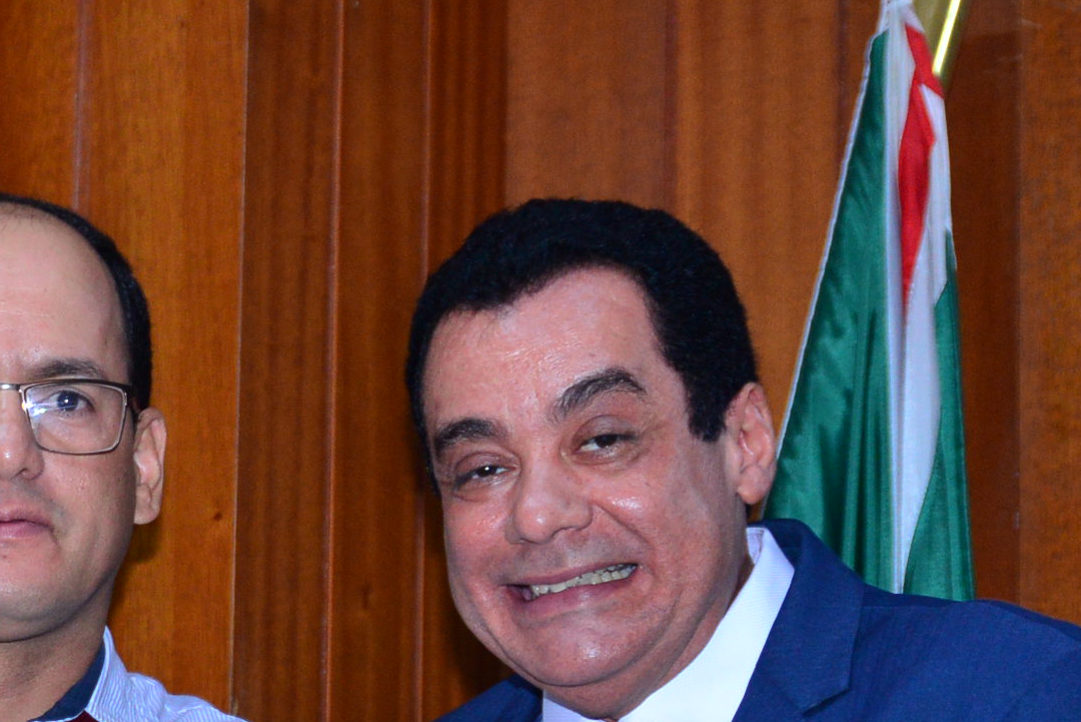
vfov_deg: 7.5
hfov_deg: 11.2
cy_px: 842
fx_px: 5437
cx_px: -142
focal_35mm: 181
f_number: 5
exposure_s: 1/125
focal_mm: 65
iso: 2000
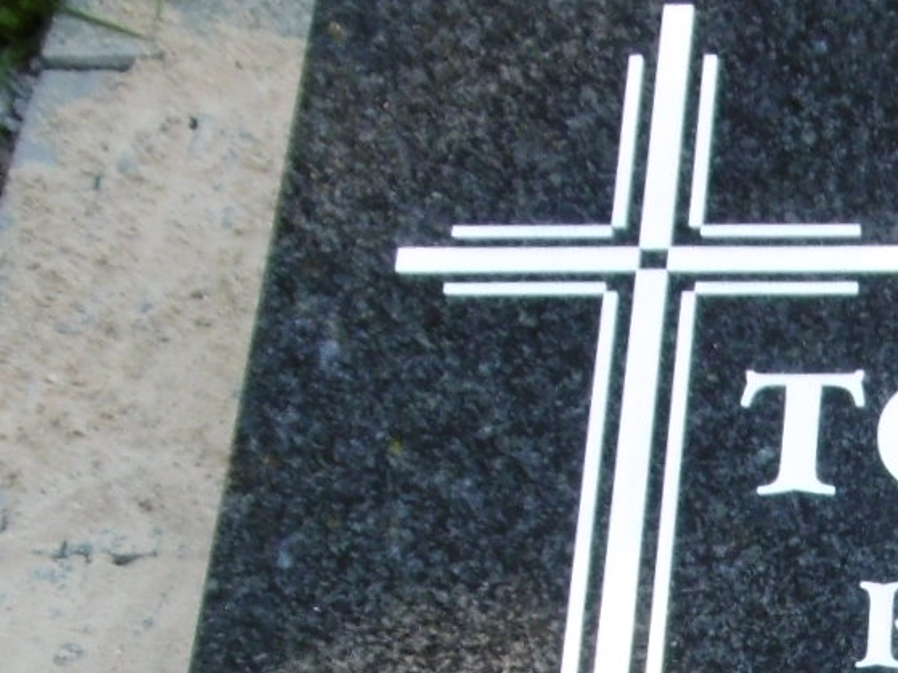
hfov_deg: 20.5
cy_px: 1075
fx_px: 2282
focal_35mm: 88
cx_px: 1144
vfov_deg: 15.2
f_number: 3.1
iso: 100
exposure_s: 1/60
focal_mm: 4.3
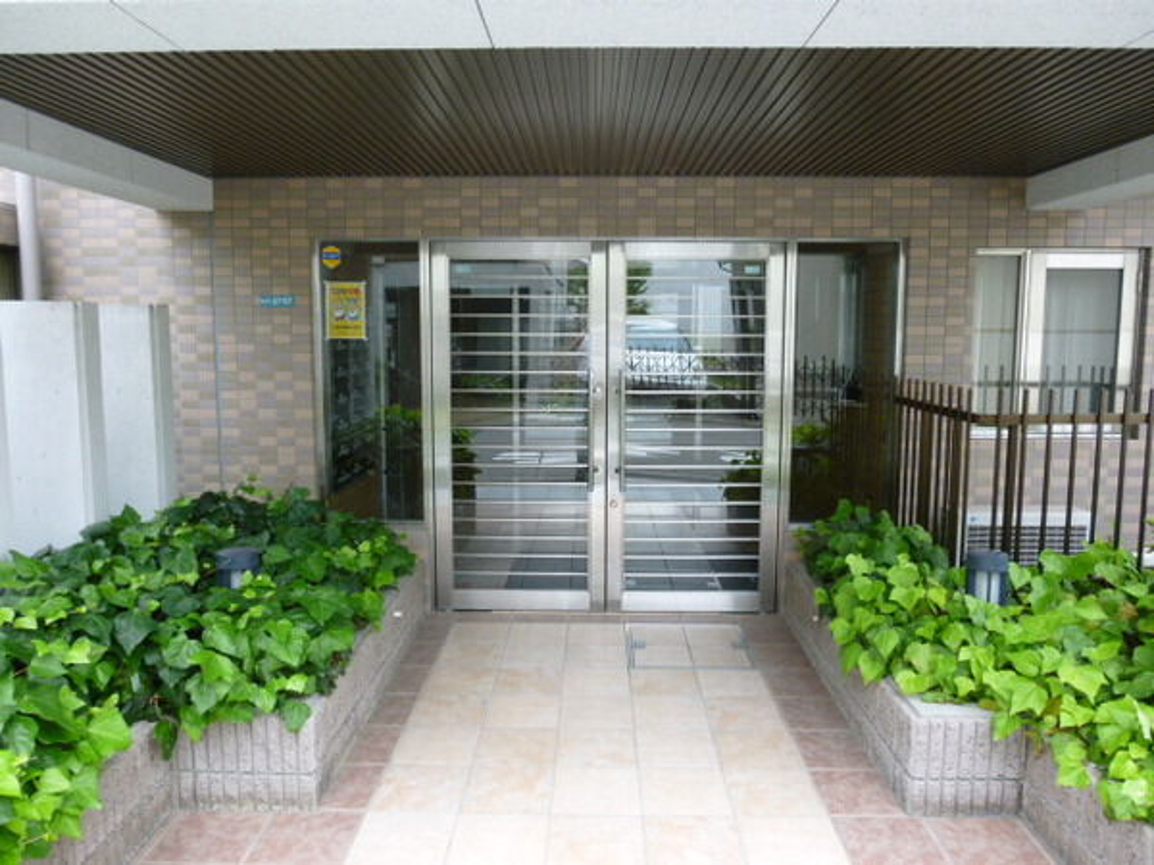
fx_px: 833
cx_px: 577
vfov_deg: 54.9
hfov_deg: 69.4
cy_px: 432
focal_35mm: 25
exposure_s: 1/60
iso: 200
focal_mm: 4.5
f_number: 3.1
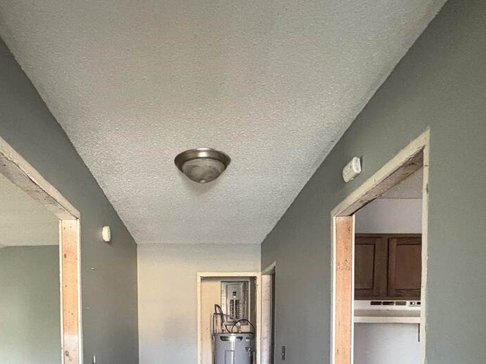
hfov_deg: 61.0
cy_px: 346
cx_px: 187
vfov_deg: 42.9
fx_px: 407
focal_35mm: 29
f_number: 2.2
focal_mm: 2.22
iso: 800
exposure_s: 1/60
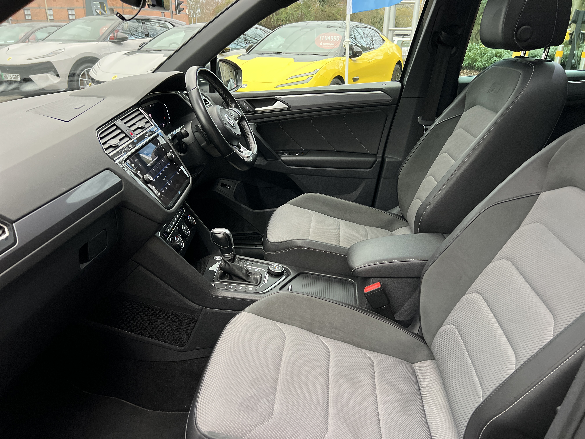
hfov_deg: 67.3
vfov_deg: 53.1
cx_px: 292
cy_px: 220
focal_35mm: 26
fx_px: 439
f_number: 1.5
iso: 500
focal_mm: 5.7
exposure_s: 1/52
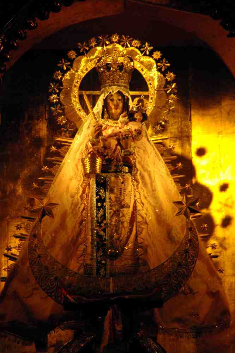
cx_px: 118
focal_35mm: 375
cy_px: 176
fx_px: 3679
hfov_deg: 3.7
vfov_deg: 5.5
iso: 1600
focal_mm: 250
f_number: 6.3
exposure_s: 1/60
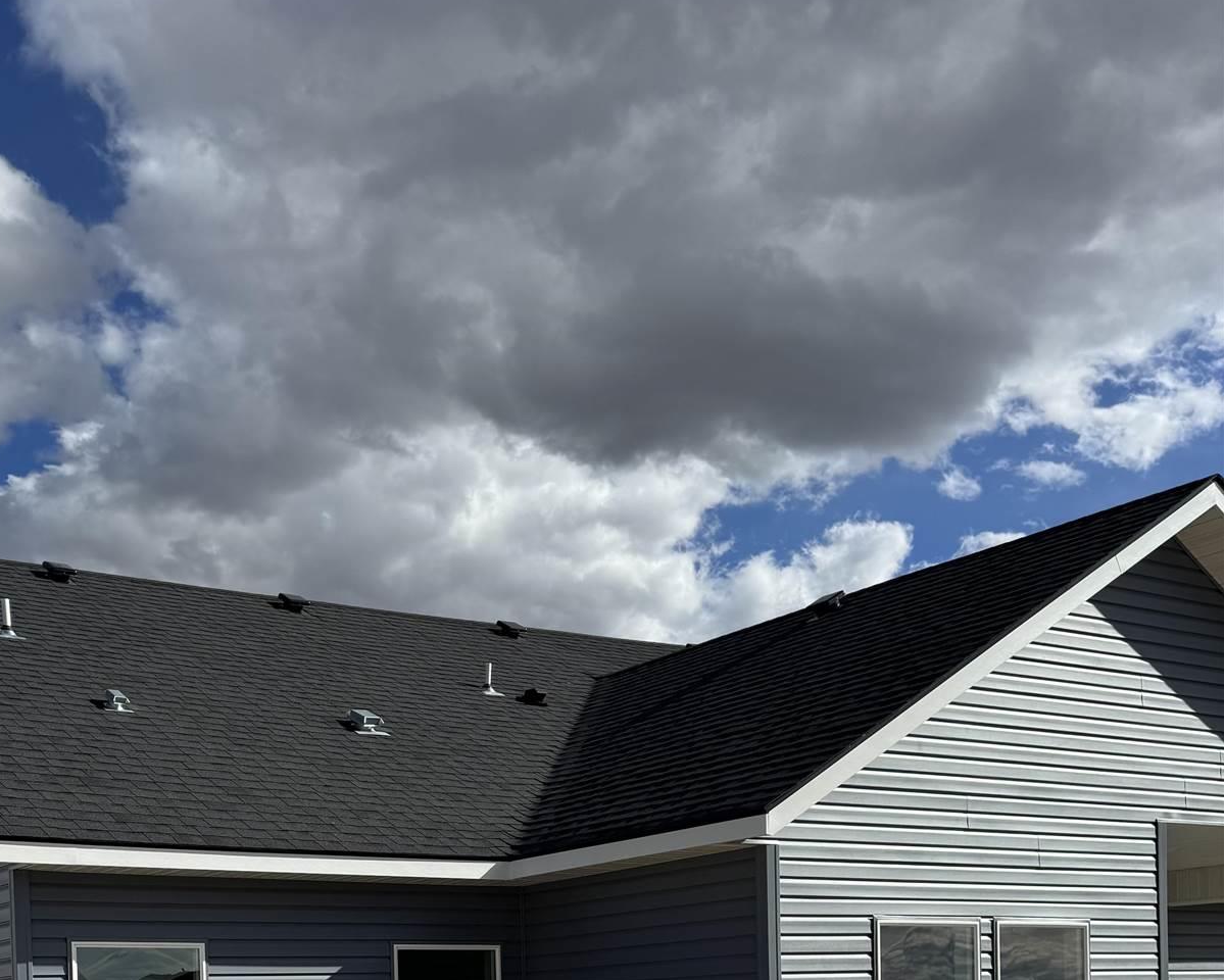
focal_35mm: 45
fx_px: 1631
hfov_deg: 40.3
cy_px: 1049
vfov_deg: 30.3
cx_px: 343
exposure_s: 1/7092
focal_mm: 6.76
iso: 80
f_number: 1.78
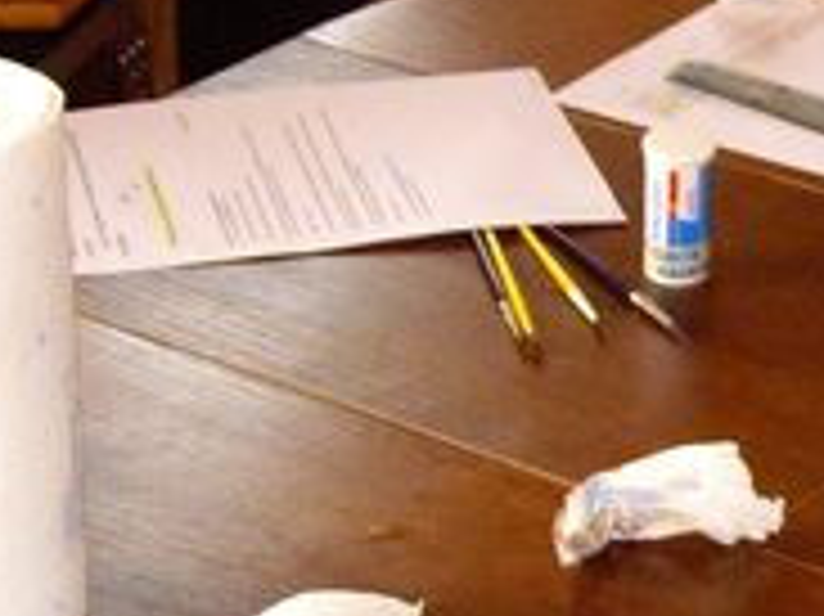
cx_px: 982
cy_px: 598
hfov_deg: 11.7
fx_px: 3949
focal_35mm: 166
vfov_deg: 8.9
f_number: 2.8
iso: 400
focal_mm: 7.9
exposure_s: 1/40
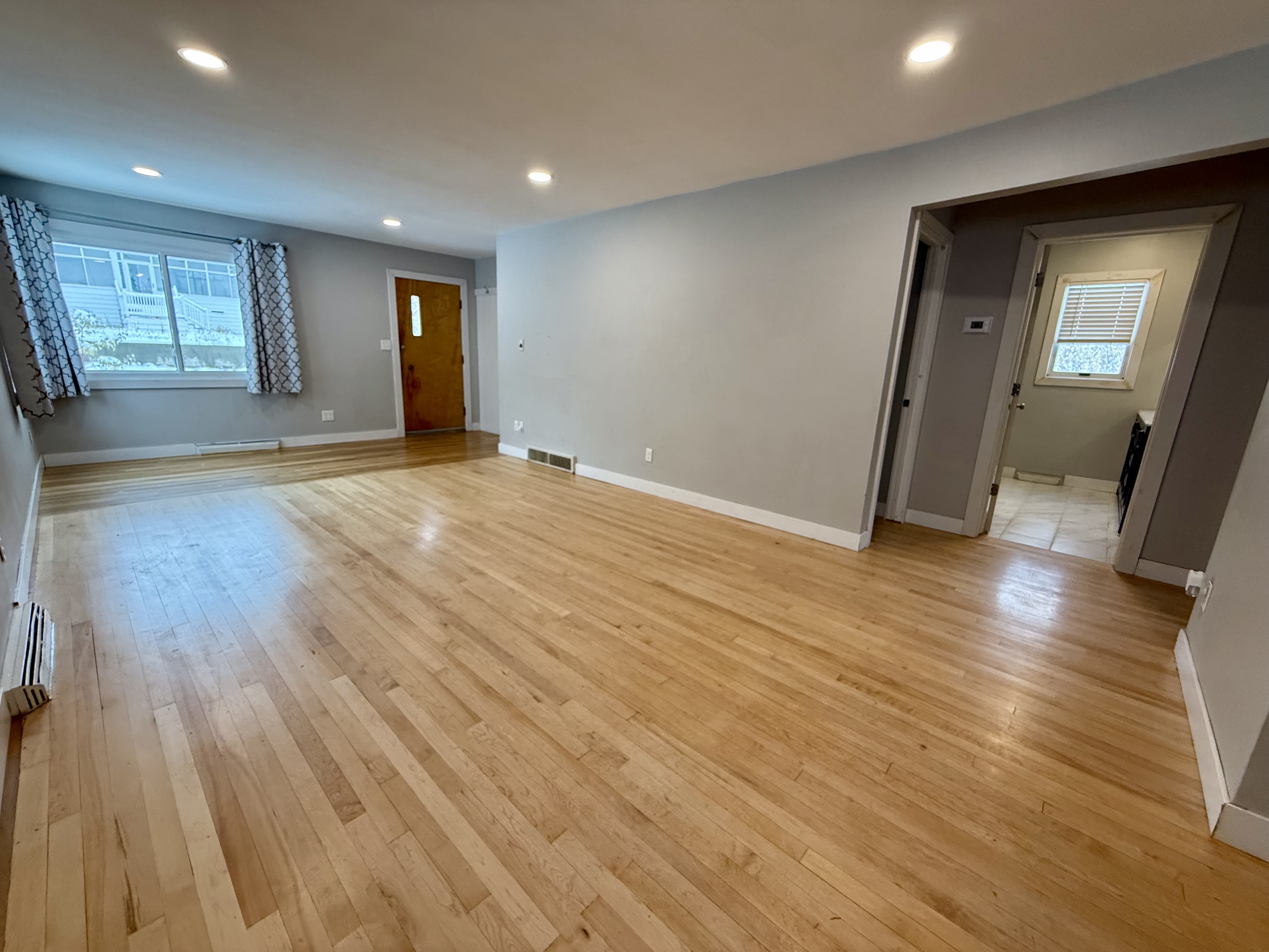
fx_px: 513
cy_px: 476
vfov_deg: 85.7
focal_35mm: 14
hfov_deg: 102.1
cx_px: 634
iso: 250
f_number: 2.2
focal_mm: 2.22
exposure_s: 1/120
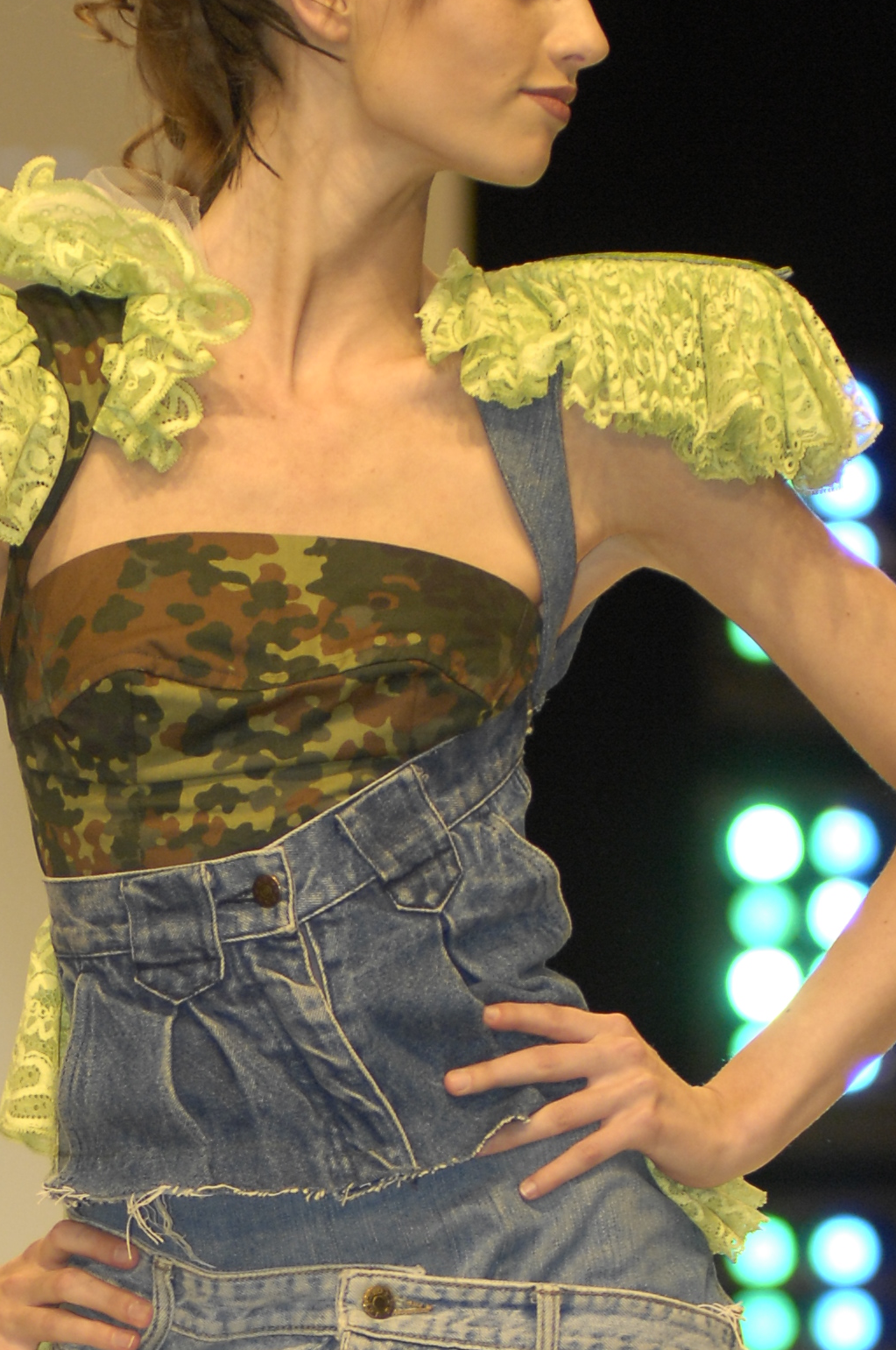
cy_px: 1473
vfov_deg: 6.2
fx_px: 12505
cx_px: 206
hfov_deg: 4.1
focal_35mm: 334
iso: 320
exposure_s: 1/250
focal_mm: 80
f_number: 3.2
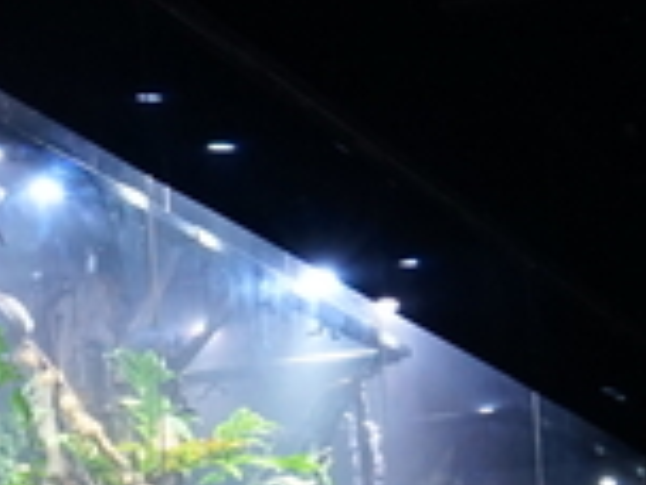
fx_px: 2837
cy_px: 600
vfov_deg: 9.6
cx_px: -1050
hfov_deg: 10.6
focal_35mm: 152
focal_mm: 20
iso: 1250
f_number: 4
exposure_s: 1/60
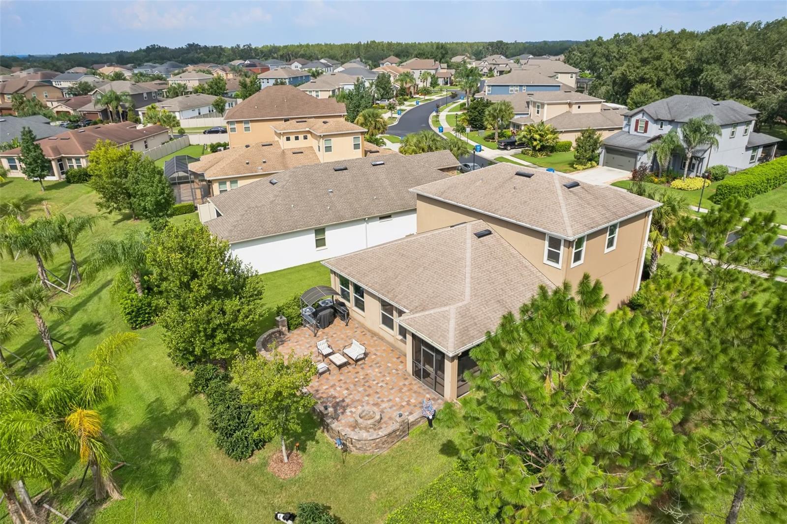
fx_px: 481
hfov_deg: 78.6
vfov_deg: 57.2
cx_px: 394
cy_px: 262
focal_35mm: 22
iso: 100
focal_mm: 8.4
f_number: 2.8
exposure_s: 1/1600
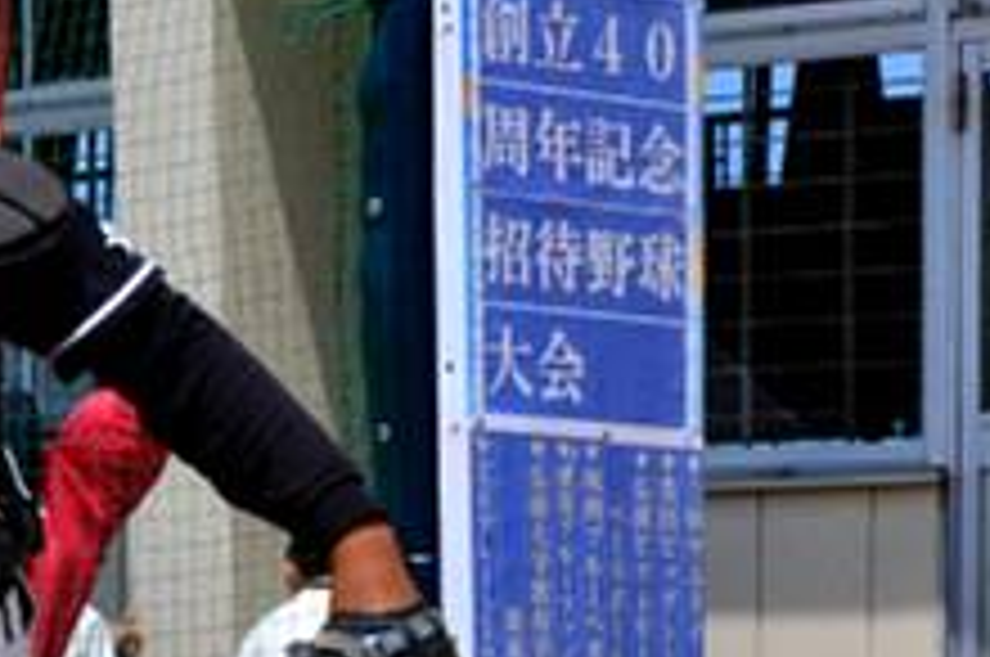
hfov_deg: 9.9
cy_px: 598
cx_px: -45
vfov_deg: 6.6
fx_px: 5684
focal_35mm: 207
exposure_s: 1/800
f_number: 14
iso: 400
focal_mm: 38
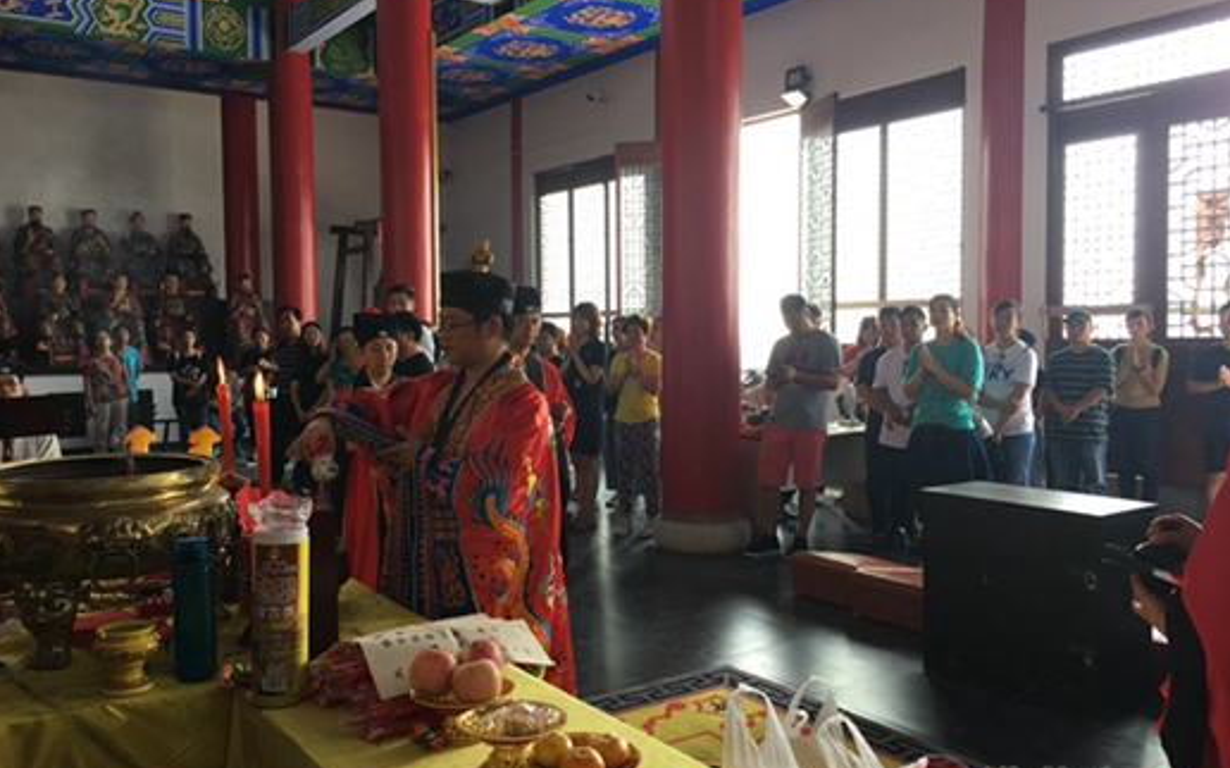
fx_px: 1039
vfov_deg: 40.6
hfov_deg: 61.3
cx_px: 615
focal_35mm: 31
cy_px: 391
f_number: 2.2
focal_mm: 4.15
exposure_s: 1/100
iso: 32
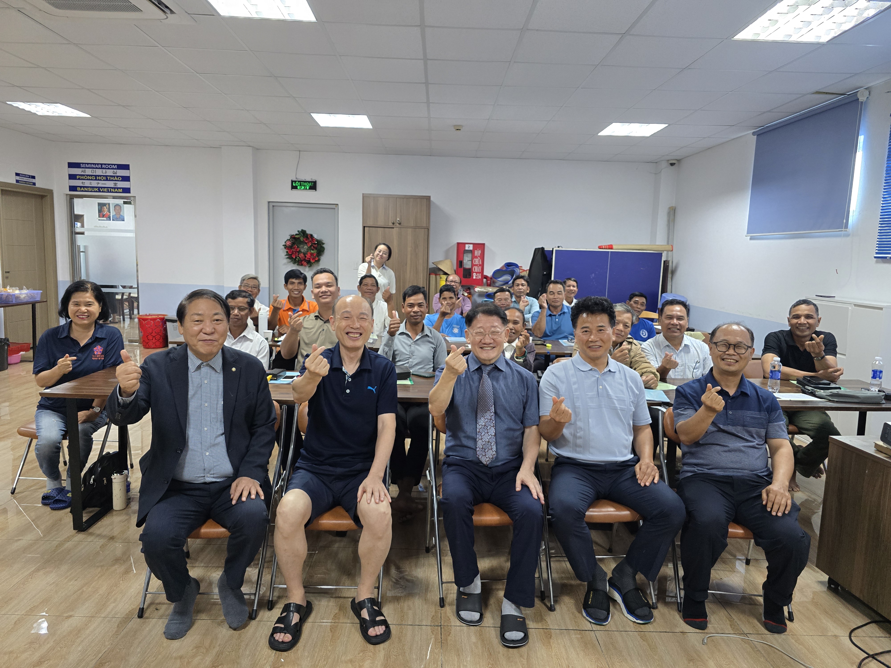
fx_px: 592
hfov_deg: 73.9
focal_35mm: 23
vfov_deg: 58.9
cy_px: 334
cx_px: 446
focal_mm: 6.3
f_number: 1.7
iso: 500
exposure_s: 1/120
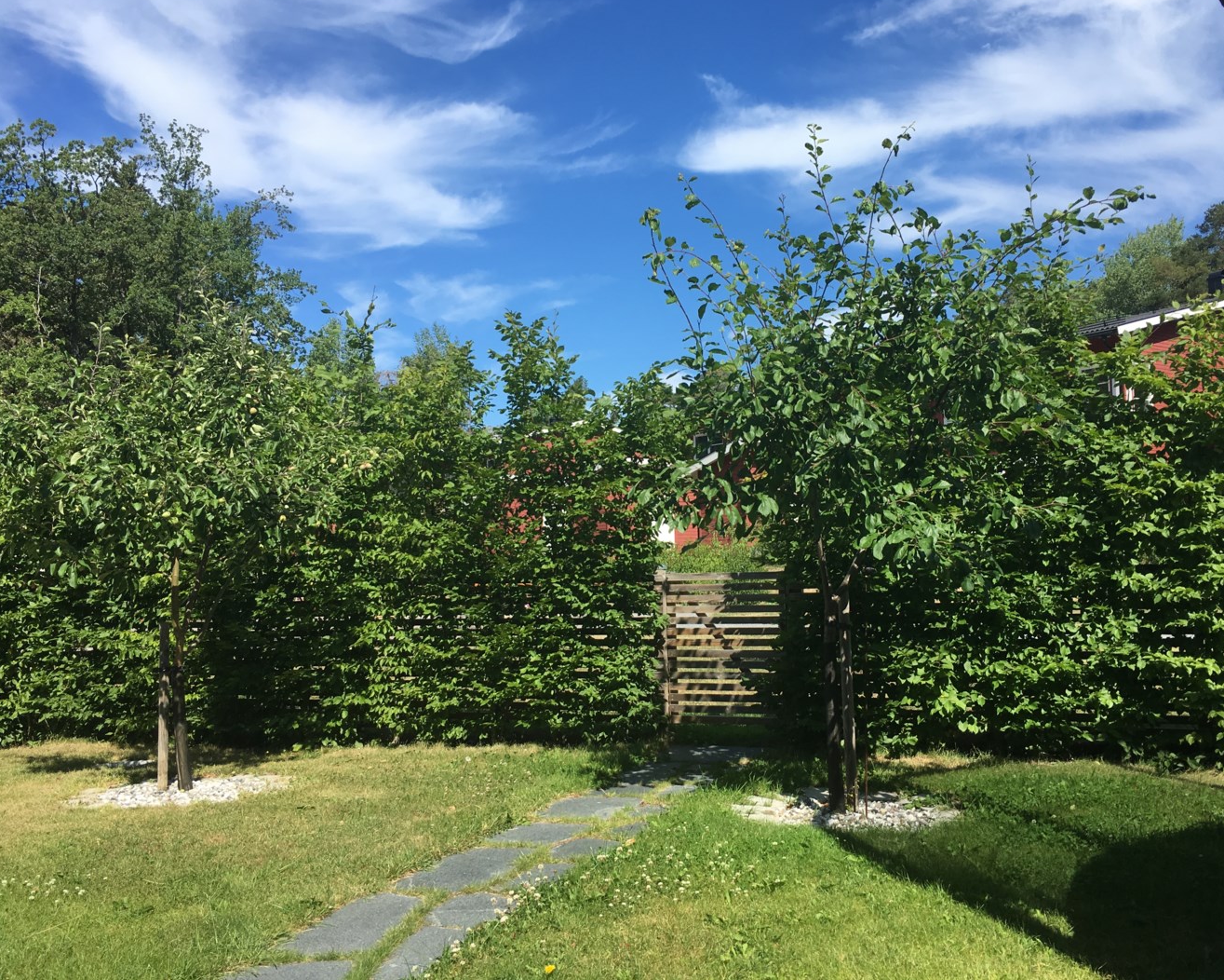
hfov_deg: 57.1
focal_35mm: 31
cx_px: 665
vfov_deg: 47.1
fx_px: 1123
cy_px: 478
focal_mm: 4.15
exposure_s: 1/1241
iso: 25
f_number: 2.2
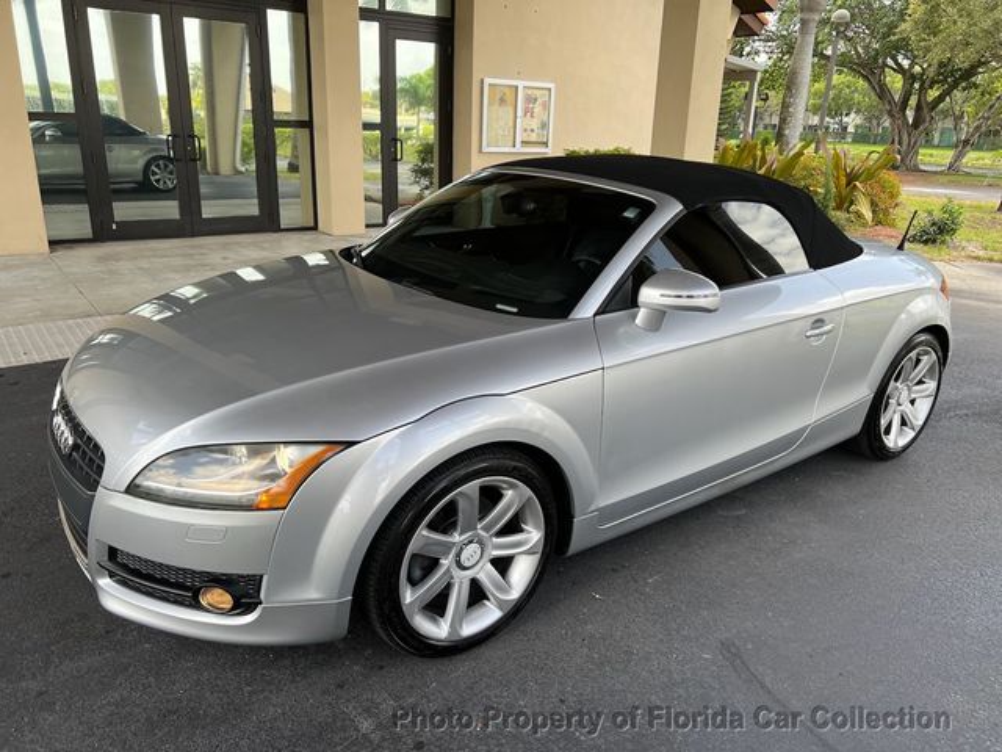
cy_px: 376
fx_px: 753
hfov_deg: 67.3
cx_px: 501
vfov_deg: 53.1
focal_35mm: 26
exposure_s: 1/513
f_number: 1.5
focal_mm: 5.7
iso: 50
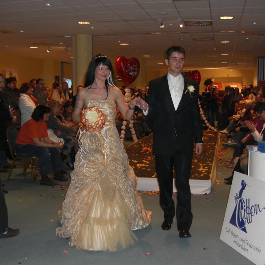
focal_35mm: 45
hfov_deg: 37.5
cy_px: 132
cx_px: 143
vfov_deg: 37.6
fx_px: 390
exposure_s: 1/60
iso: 200
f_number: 2.8
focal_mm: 7.9
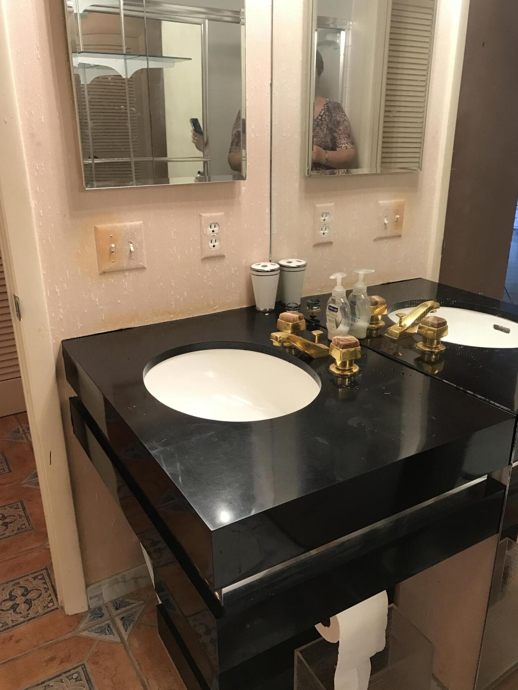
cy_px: 353
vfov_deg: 61.7
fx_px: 579
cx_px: 258
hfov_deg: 48.2
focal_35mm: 29
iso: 40
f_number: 1.8
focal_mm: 3.99
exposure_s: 1/20
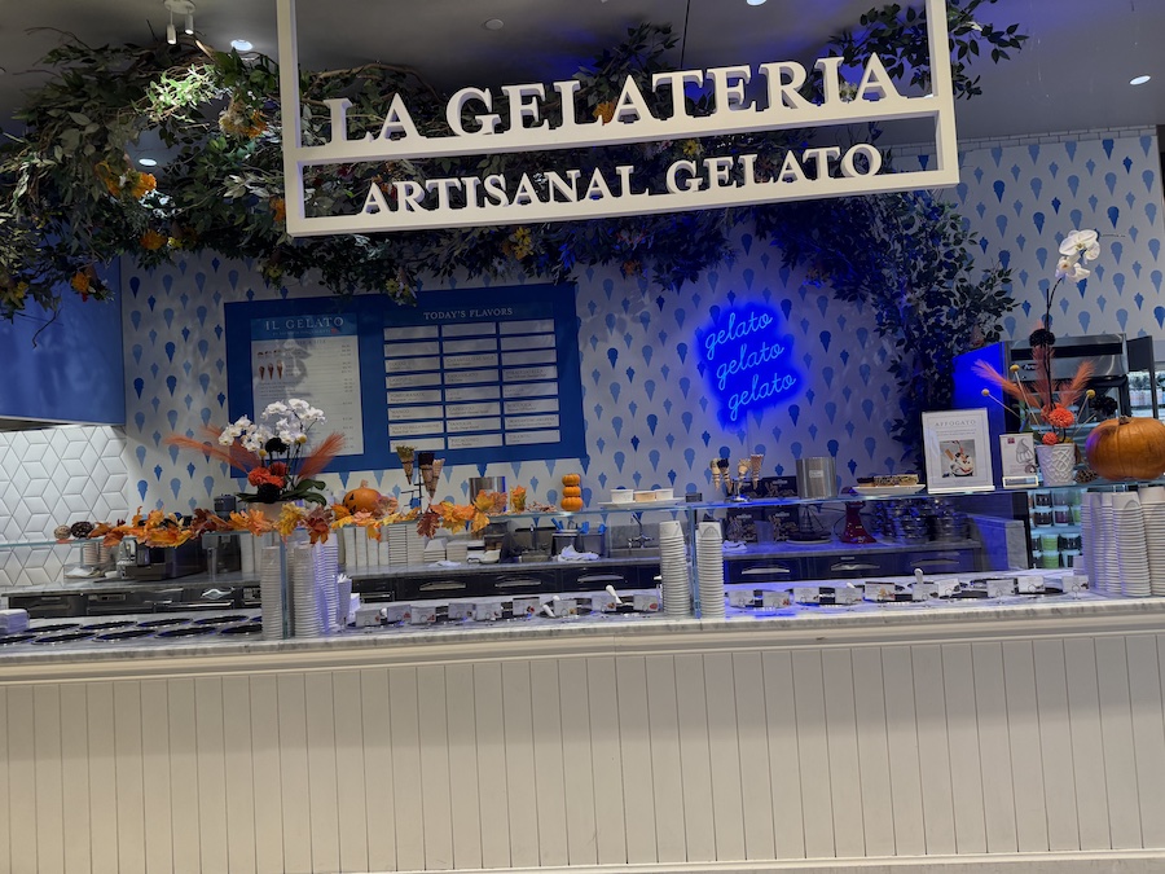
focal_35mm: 24
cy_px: 437
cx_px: 582
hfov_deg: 71.6
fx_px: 808
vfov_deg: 56.8
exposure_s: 1/120
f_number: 1.78
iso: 160
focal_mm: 6.76
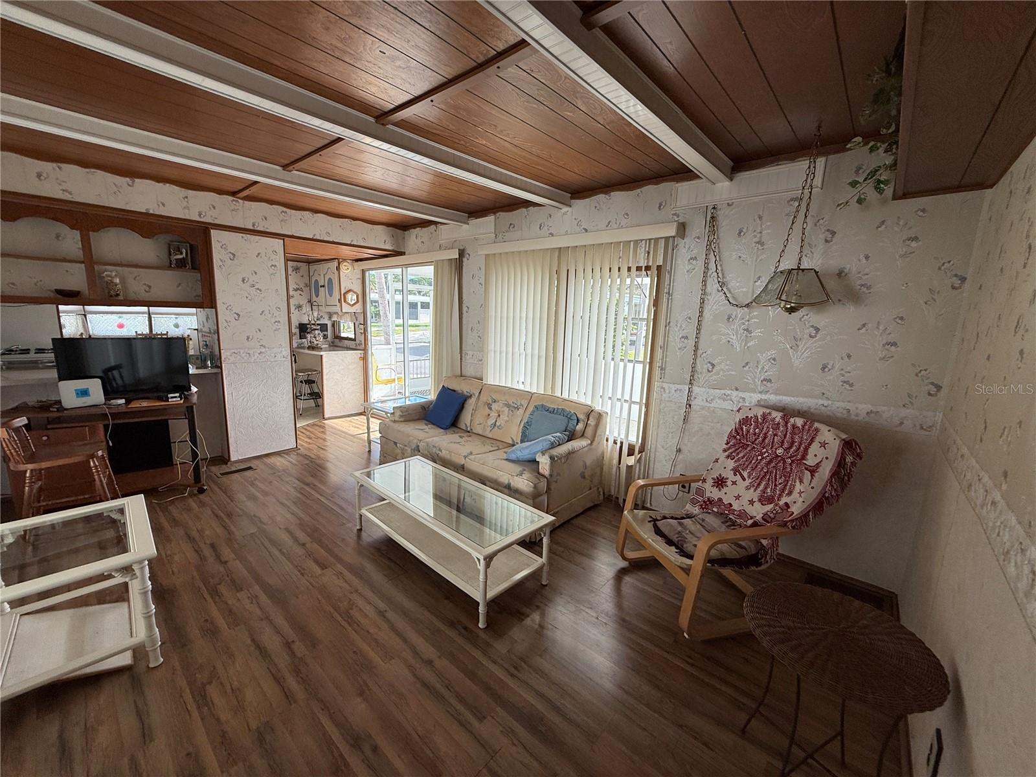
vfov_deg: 85.7
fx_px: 419
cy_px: 388
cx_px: 518
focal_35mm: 14
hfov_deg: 102.1
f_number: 2.2
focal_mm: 2.22
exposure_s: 1/147
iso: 50
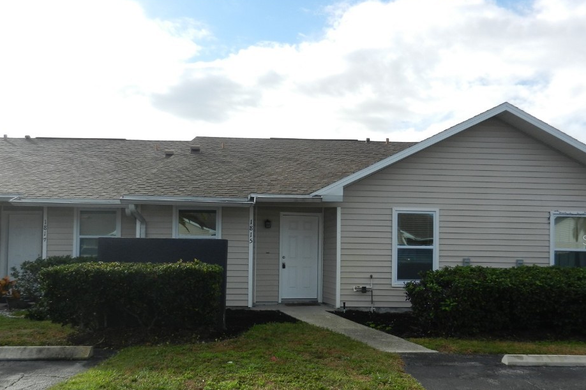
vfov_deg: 44.7
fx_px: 472
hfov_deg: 63.6
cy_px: 240
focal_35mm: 29
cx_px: 316
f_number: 3.5
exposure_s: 1/1000
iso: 160
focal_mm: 4.5
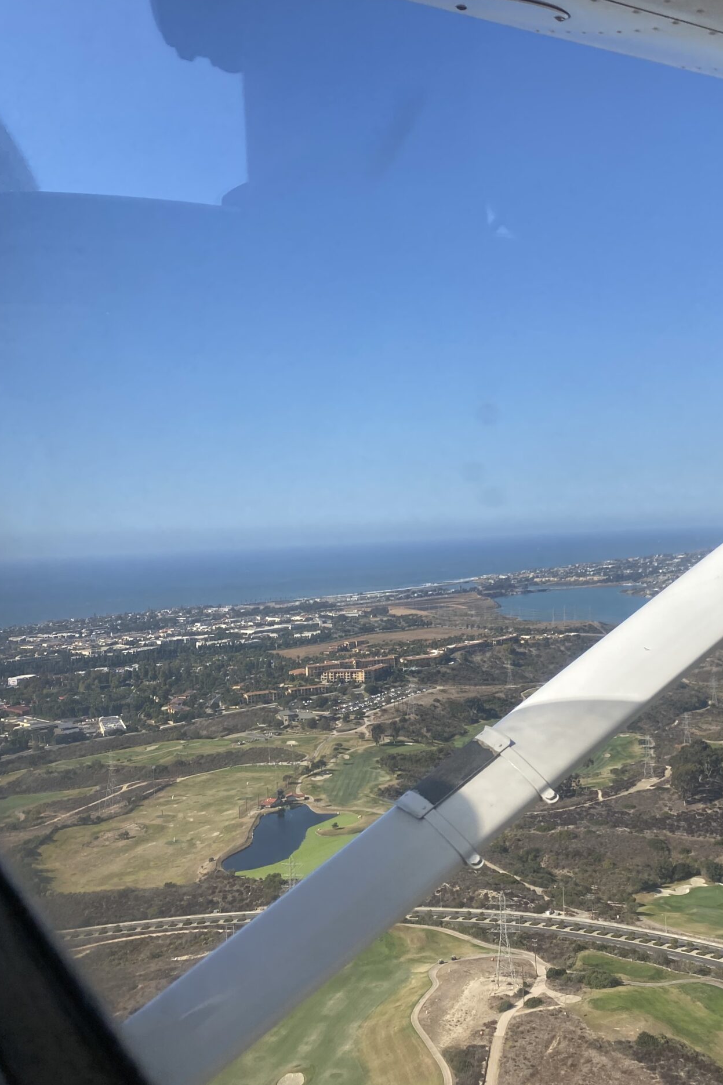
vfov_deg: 51.9
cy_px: 553
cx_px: 486
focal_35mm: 37
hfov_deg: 35.6
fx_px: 1115
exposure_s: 1/2315
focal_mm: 4.25
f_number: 1.8
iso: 32
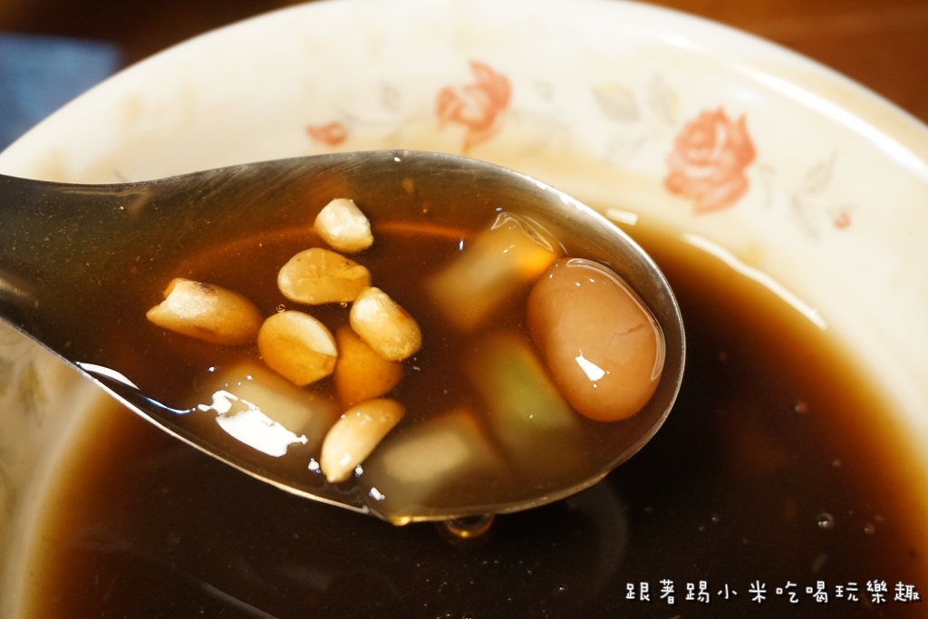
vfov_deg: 29.0
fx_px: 1199
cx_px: 464
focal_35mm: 46
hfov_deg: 42.3
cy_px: 310
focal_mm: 31
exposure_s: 1/60
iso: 1250
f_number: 5
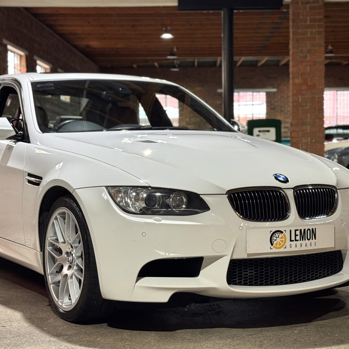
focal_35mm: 68
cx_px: 156
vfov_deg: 25.3
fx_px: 776
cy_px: 154
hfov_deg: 25.3
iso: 125
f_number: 1.78
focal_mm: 6.76
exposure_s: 1/50
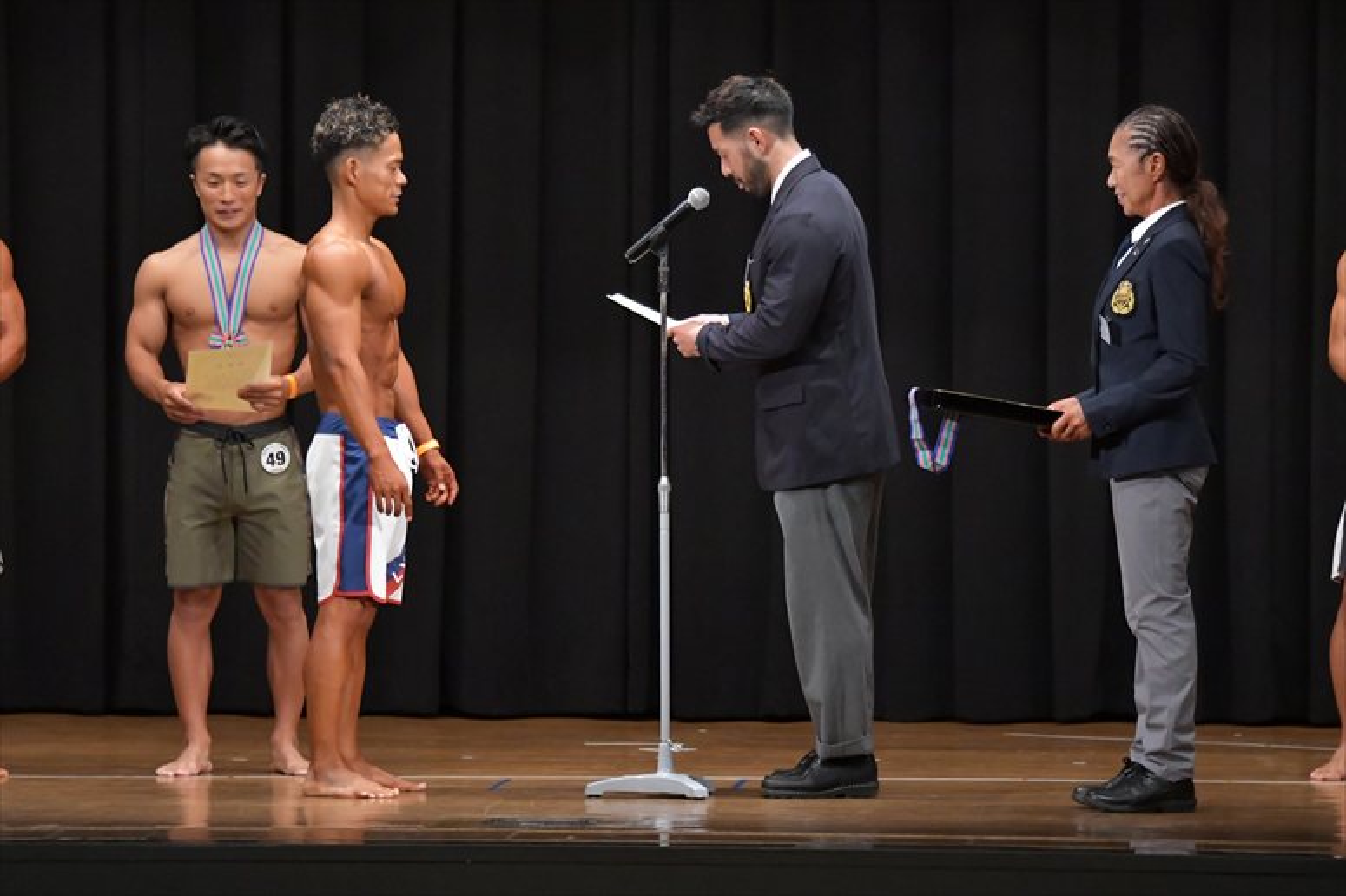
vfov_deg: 6.8
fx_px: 7549
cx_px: 673
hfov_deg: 10.2
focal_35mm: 202
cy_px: 448
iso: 6400
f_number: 5.6
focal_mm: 135
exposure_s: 1/400
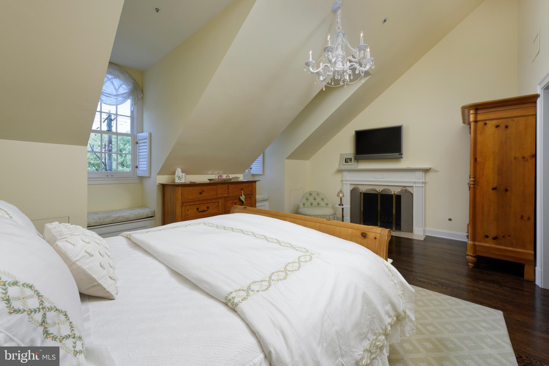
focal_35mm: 14
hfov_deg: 104.2
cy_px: 183
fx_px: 214
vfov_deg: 81.2
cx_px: 274
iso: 320
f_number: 16
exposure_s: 1/60
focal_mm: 14
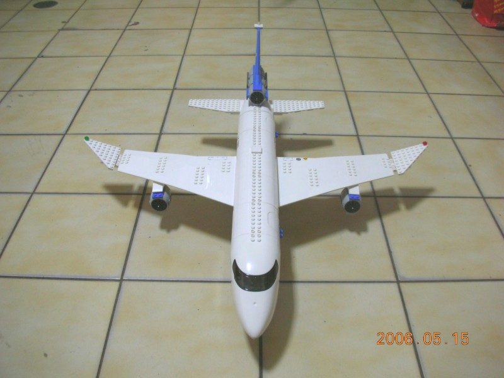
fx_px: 510
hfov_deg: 52.6
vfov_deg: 40.7
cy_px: 189
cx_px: 252
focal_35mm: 35
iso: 100
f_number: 3
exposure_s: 1/8.4
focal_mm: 5.8
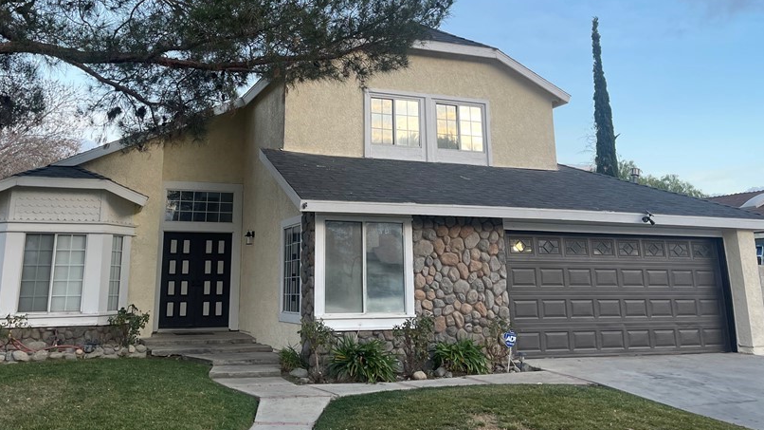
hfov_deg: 55.1
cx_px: 331
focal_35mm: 36
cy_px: 94
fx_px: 729
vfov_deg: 32.0
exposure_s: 1/121
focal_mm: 5.1
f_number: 1.6
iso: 64
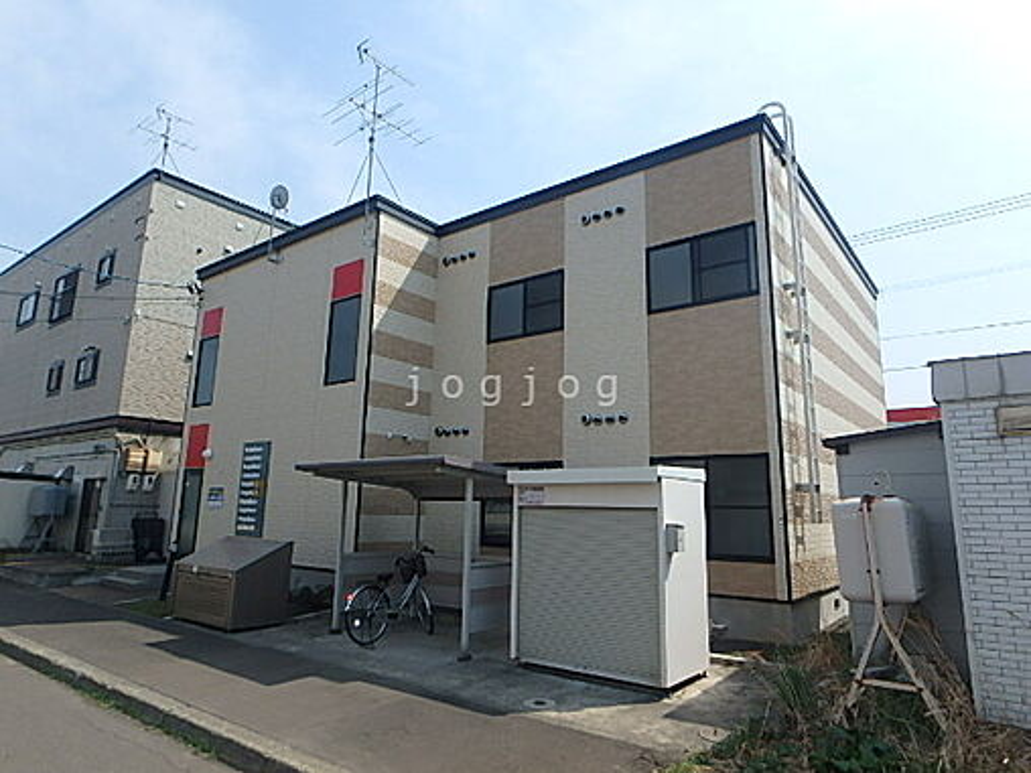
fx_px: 625
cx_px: 516
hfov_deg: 79.0
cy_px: 386
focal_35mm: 21
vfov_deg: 63.4
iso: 125
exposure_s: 1/500
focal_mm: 3.7
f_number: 6
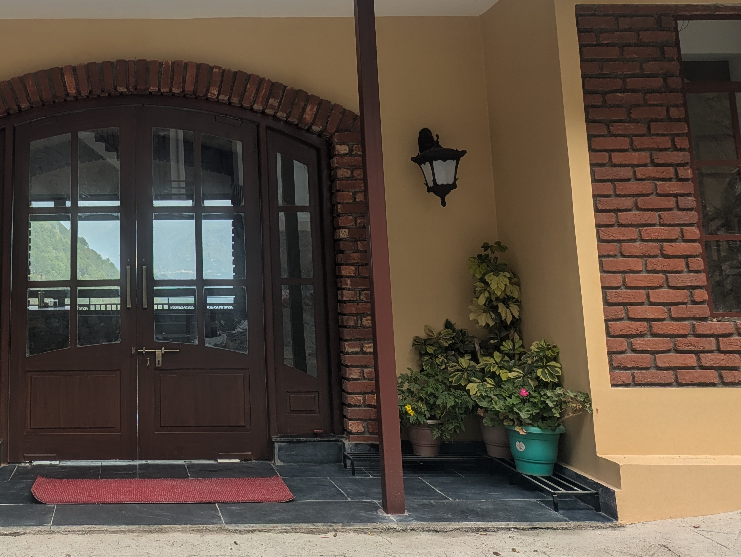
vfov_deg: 33.3
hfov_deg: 42.6
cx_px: 140
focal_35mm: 42
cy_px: 107
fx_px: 900
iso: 44
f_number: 1.89
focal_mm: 5.43
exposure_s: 1/899
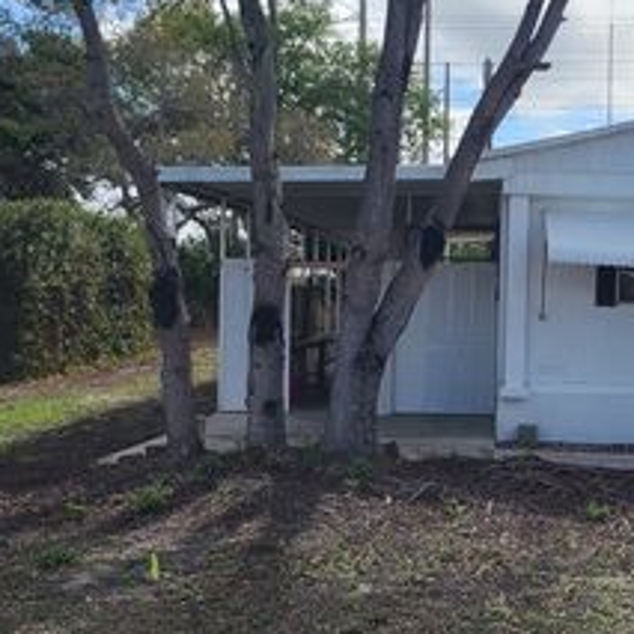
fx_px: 1119
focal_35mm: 54
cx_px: 521
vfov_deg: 31.6
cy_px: 311
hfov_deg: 30.7
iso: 40
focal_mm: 5.4
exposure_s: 1/2657
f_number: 1.8
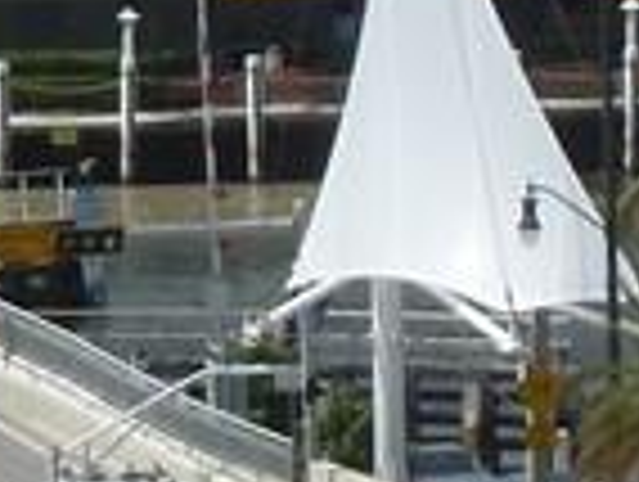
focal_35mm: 942
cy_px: 518
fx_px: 17418
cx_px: 796
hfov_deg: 2.1
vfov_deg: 1.6
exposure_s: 1/500
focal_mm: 23.4
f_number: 5.6
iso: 100
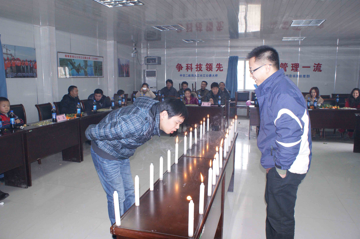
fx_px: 270
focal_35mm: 27
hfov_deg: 67.4
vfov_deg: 47.9
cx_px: 180
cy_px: 120
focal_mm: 18
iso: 800
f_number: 5.6
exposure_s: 1/50
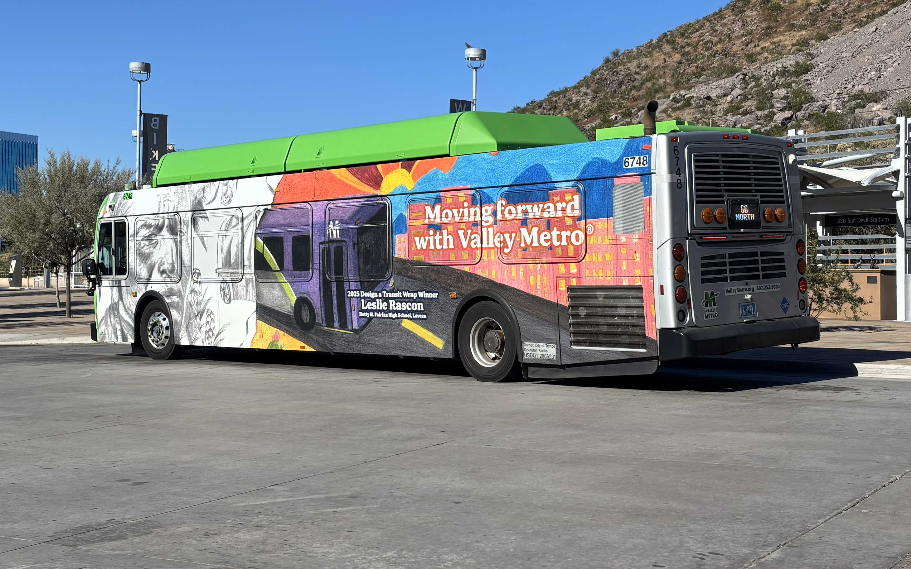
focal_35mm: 28
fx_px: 695
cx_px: 451
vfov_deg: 44.4
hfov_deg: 66.5
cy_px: 237
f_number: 1.6
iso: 50
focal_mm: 5.96
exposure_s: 1/3788
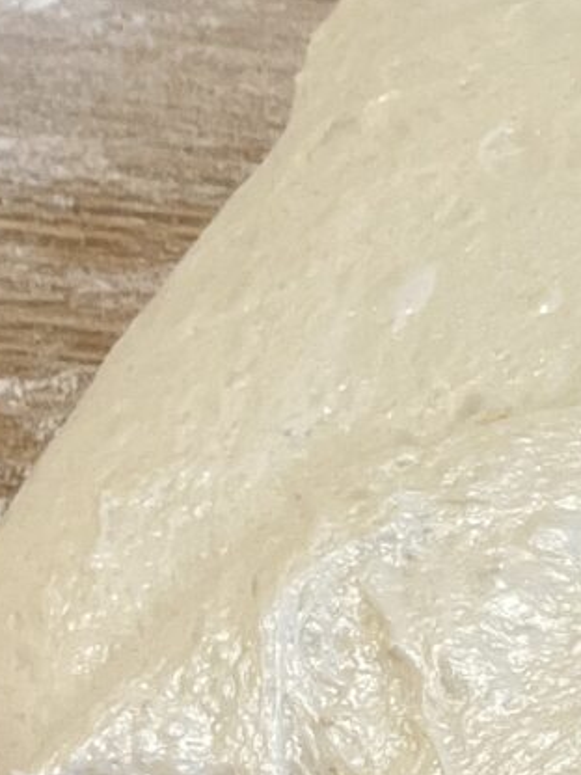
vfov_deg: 12.3
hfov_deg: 8.1
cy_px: 496
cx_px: 1672
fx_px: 3581
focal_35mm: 160
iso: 100
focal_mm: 5.1
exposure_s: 1/100
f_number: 1.6
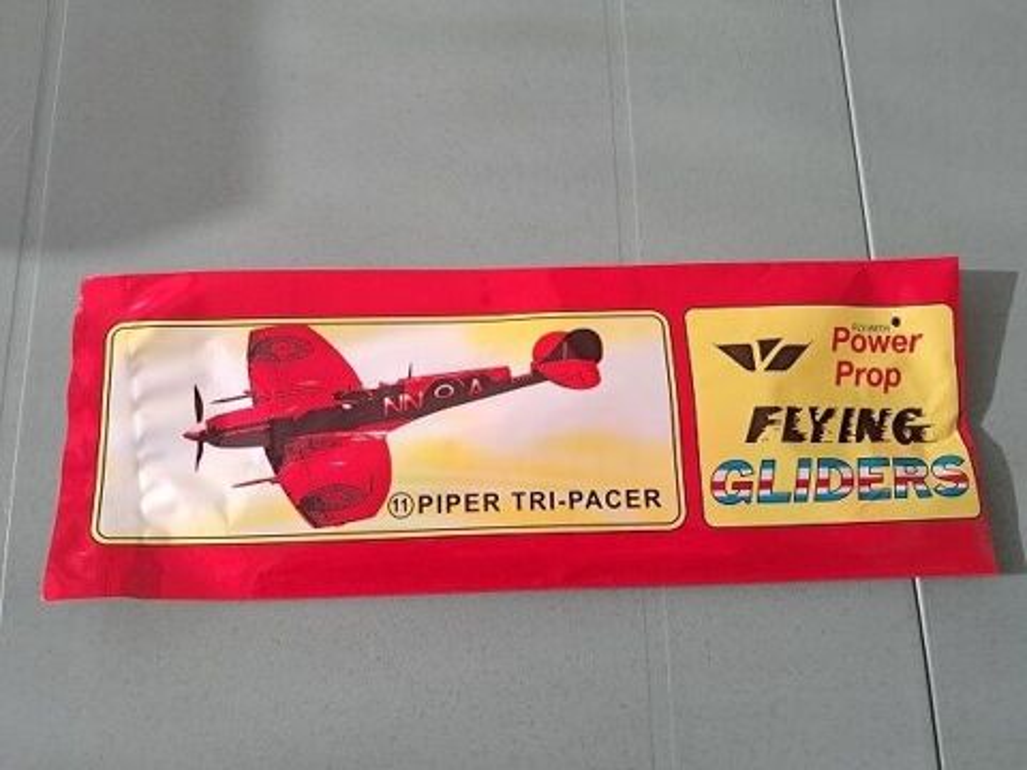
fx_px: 801
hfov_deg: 65.3
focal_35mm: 27
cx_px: 514
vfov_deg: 51.4
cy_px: 385
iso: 80
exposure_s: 1/50
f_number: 1.8
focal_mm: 4
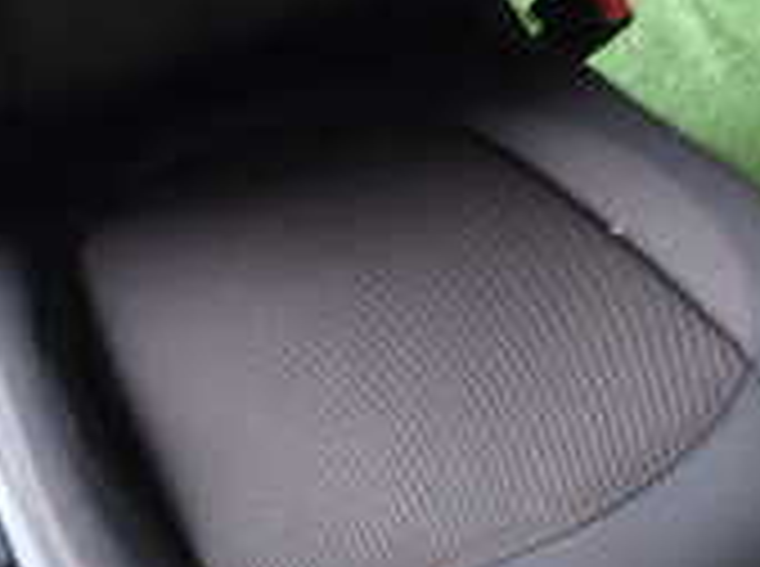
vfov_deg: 16.1
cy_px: -50
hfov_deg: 21.9
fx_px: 1950
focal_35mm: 89
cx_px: 193
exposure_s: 1/30
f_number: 2
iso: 200
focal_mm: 4.5
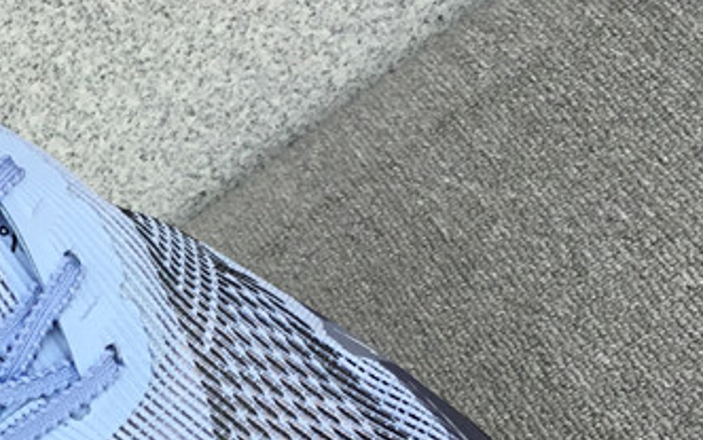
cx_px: -15
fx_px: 1706
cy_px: 282
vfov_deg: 14.7
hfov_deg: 22.3
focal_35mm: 89
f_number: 2.4
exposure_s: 1/379
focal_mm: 3.3
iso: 25
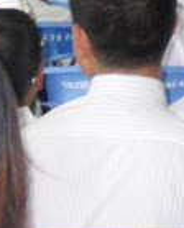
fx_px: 2087
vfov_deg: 6.1
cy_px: -177
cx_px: 501
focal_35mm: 308
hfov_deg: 4.9
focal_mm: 11.8
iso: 400
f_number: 4
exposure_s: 1/60
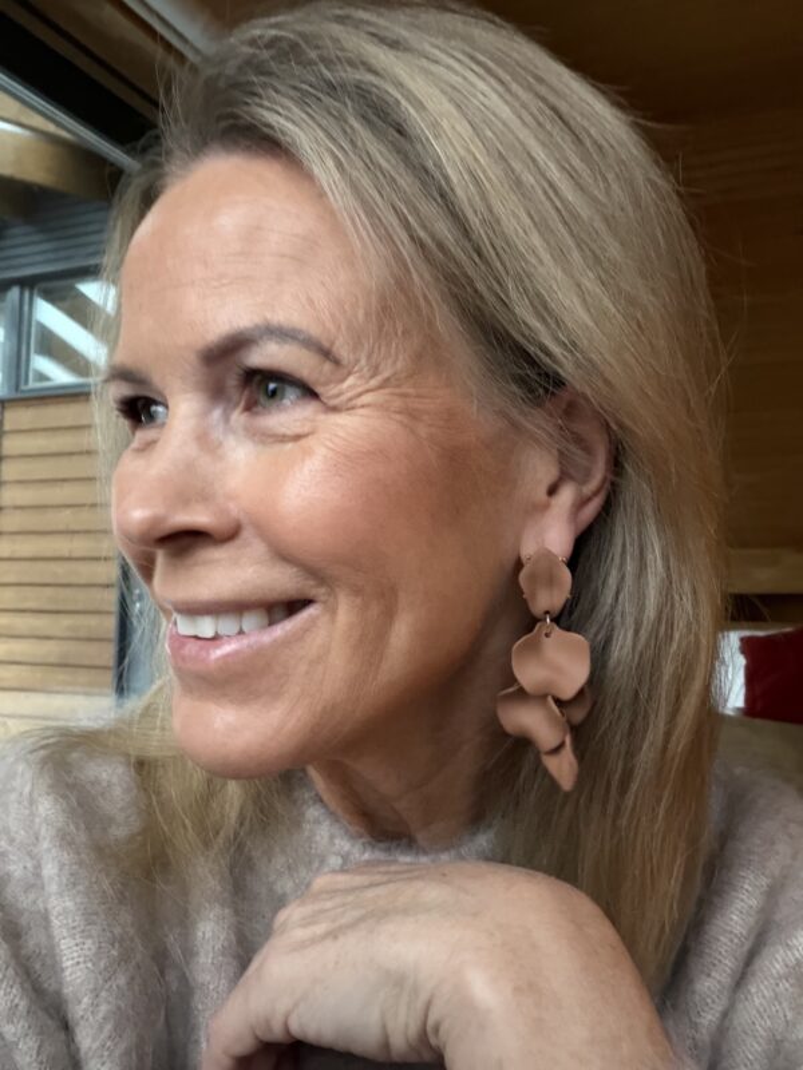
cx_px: 402
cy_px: 535
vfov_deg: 60.0
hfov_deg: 46.8
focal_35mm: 30
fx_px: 928
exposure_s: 1/30
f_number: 1.9
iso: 640
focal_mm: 2.71
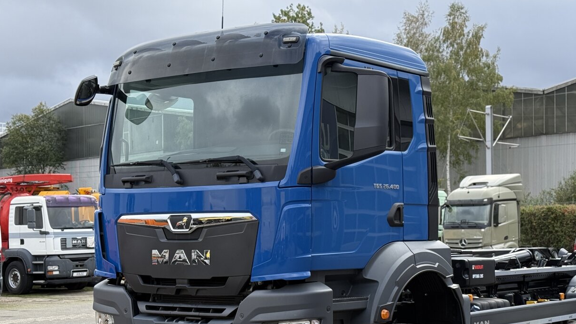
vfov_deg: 17.4
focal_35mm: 69
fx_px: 1054
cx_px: 377
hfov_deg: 30.4
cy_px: 223
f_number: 1.78
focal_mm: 6.76
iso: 80
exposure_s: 1/962
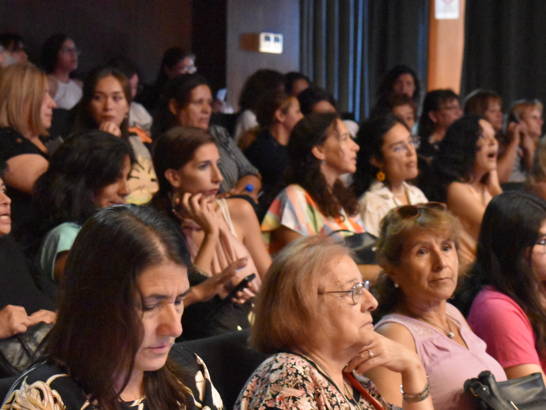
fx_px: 1593
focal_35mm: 101
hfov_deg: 19.4
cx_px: 345
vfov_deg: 14.6
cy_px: 236
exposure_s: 1/25
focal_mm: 52
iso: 12800
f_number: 5.6
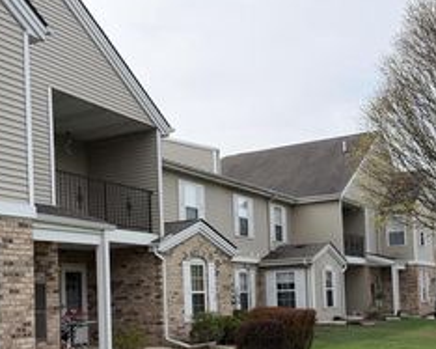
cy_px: 268
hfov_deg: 37.3
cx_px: 199
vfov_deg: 29.7
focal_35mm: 50
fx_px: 645
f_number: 1.78
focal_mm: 6.76
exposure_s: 1/3279
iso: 100
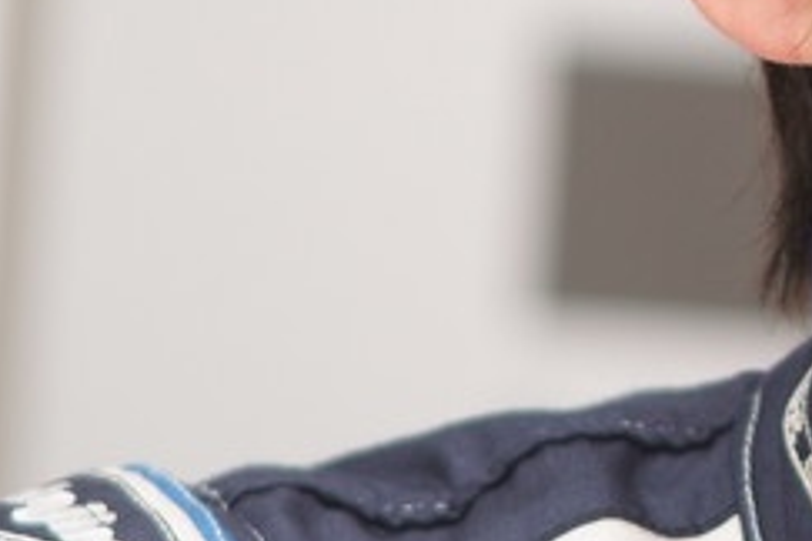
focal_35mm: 799
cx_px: 1133
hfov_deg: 2.6
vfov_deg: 1.7
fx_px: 18020
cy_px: -147
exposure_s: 1/250
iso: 400
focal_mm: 180
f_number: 2.8
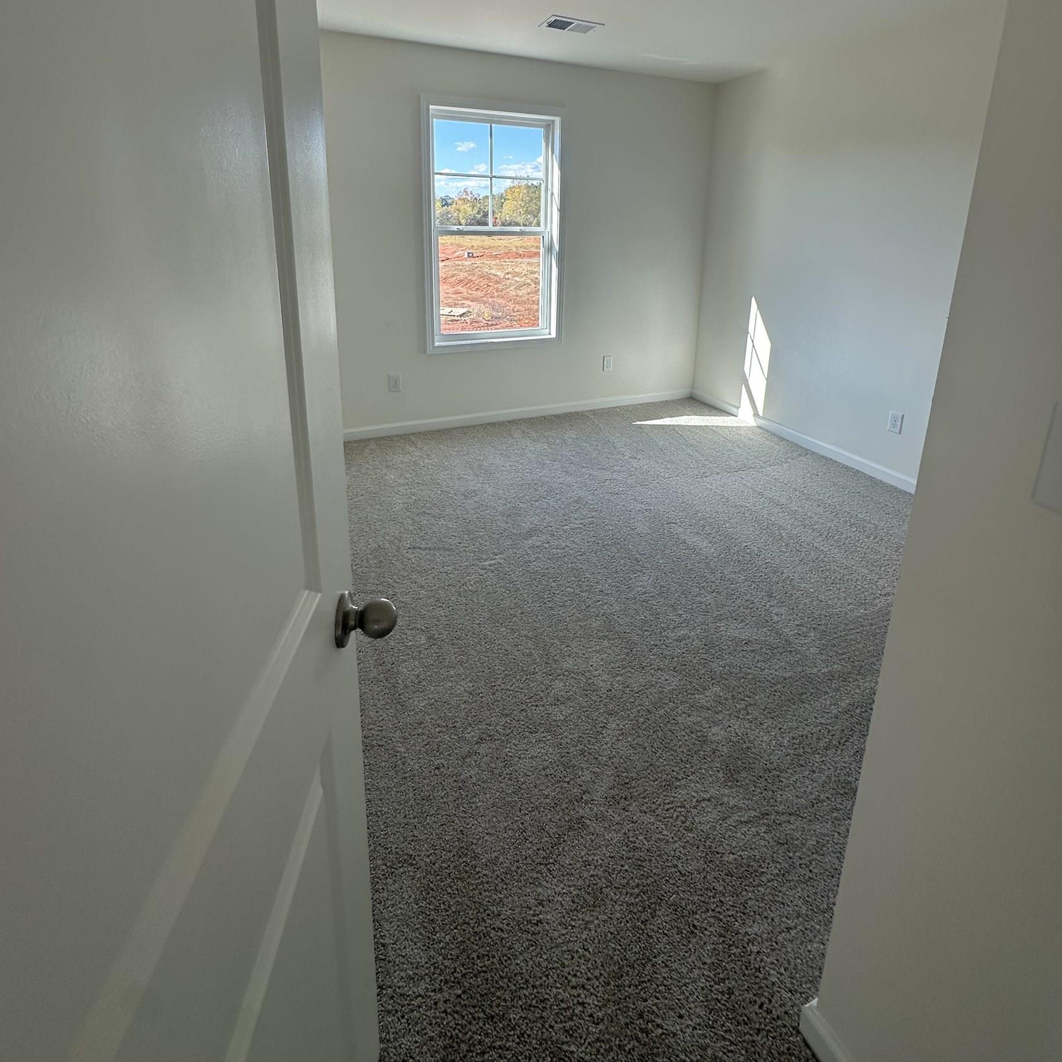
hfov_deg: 84.0
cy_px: 370
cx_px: 536
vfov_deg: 81.6
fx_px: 590
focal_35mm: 17
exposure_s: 1/173
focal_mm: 2.22
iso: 40
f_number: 2.2
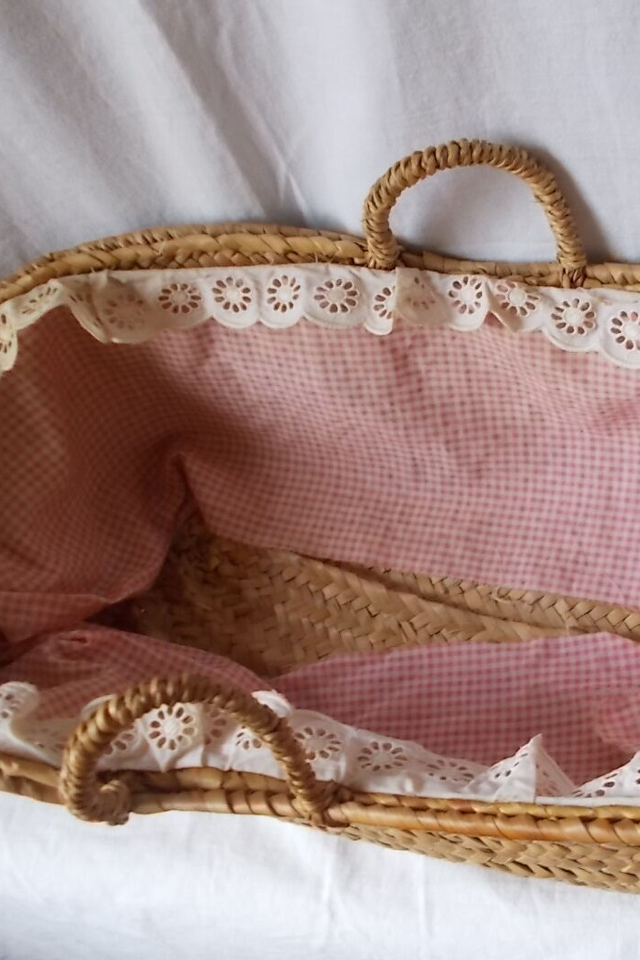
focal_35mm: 41
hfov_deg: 31.9
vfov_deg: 47.4
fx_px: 1093
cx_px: 505
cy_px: 516
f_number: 3.2
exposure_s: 1/25
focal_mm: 4.6
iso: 160
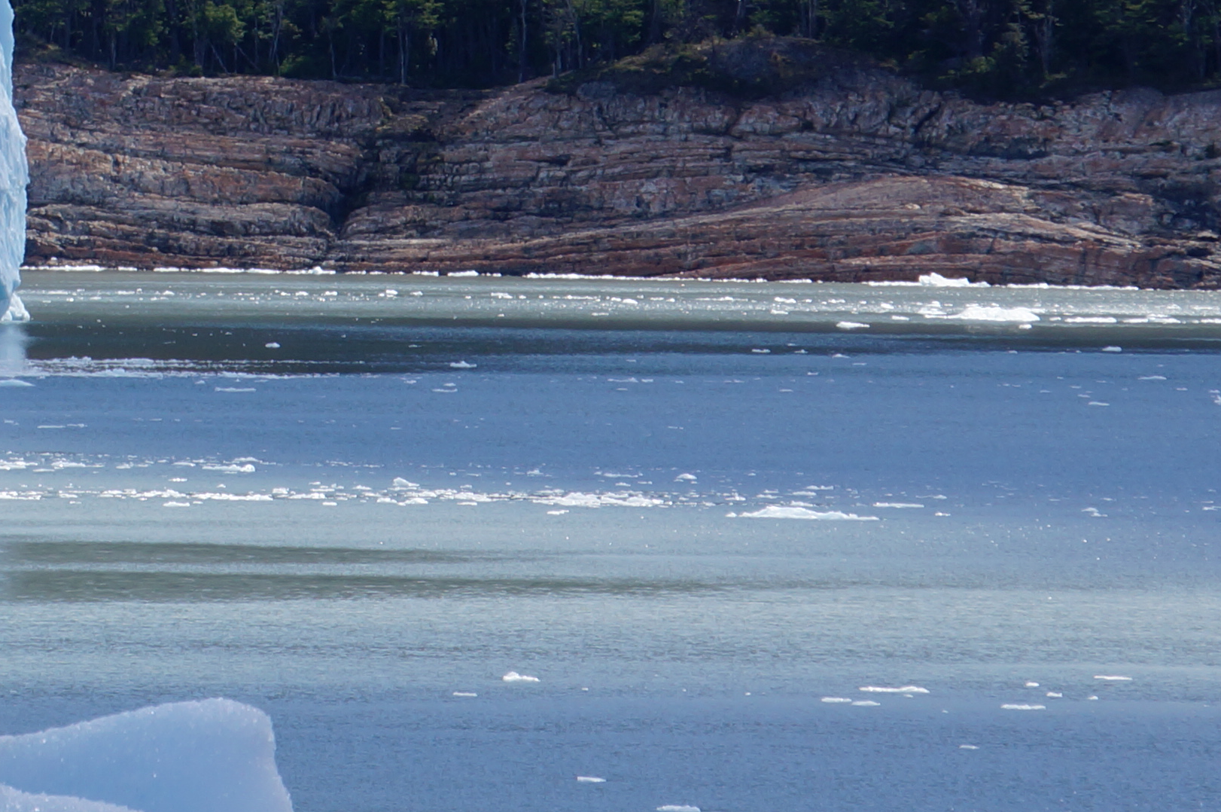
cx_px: -535
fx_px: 17704
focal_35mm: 523
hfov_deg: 3.9
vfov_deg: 2.6
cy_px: -288
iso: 100
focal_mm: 115
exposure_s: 1/250
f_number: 9
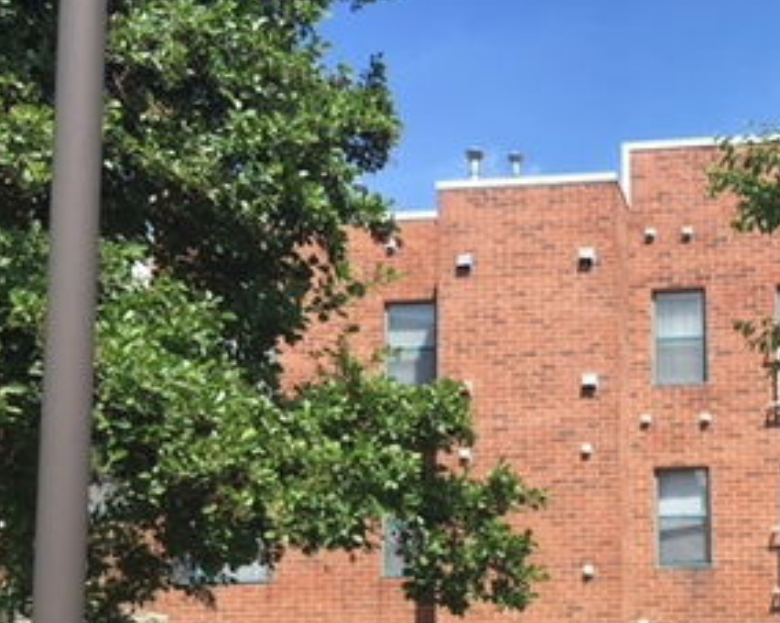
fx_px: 1315
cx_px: 711
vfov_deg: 26.2
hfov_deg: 31.4
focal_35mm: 57
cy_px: 484
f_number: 2.2
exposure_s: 1/1374
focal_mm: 4.15
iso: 25
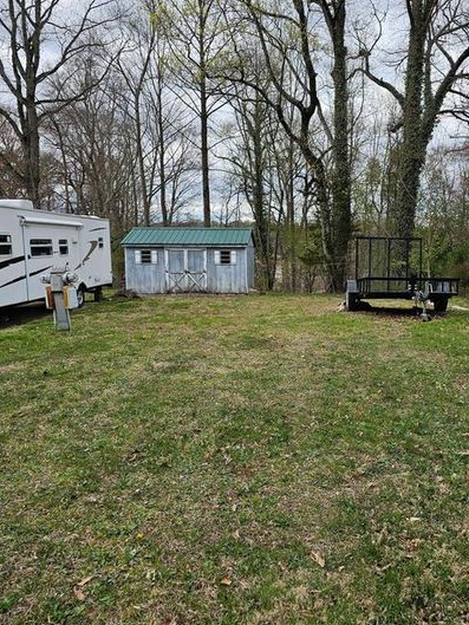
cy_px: 322
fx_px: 524
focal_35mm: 29
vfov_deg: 61.6
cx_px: 293
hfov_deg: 47.8
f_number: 1.7
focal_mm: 6.3
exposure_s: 1/489
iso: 16
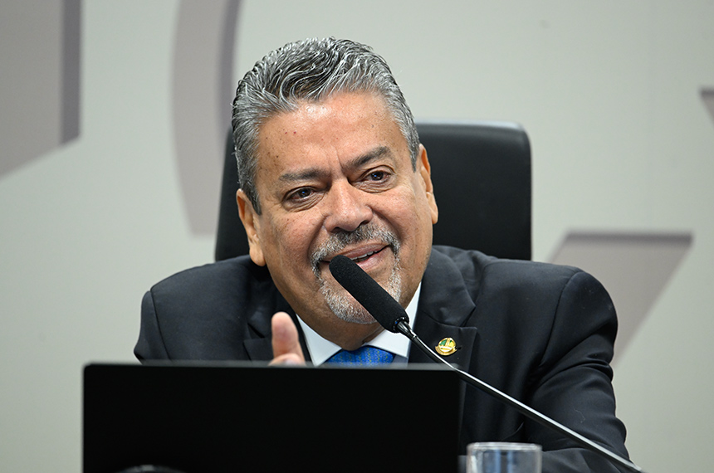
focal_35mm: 400
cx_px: 357
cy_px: 236
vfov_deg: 3.4
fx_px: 7919
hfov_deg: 5.2
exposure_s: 1/125
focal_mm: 400
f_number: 4.5
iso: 4000
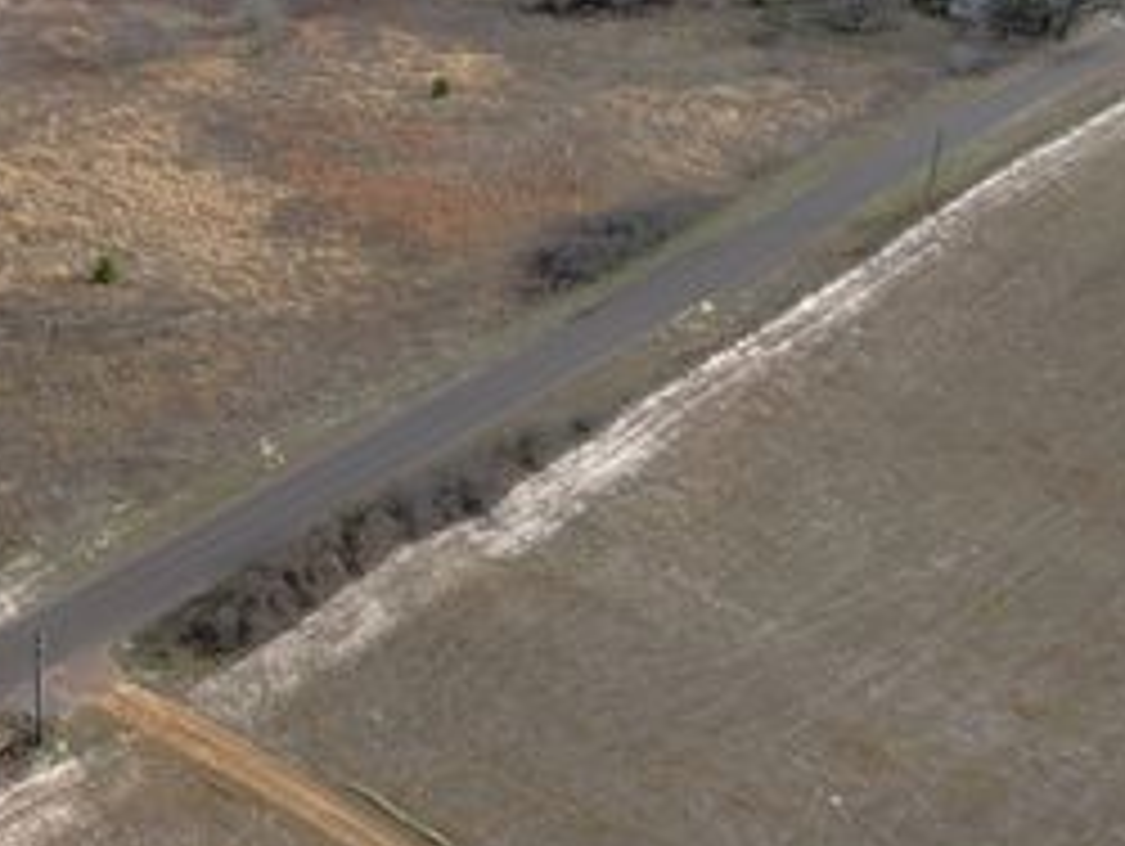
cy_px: 119
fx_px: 1561
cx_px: 45
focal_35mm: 48
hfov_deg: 36.3
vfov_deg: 29.3
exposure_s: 1/320
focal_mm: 12.29
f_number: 5.6
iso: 100
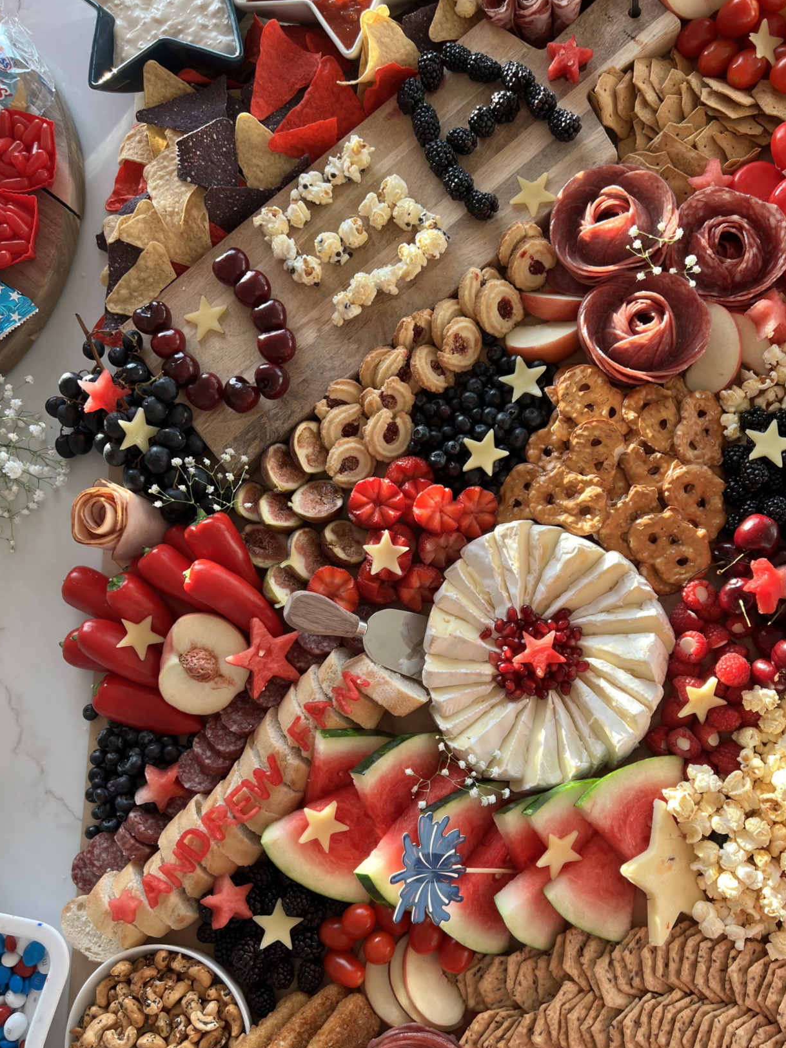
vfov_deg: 61.5
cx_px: 422
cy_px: 572
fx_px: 878
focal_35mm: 29
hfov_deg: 48.2
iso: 50
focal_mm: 5.7
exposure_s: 1/121
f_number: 1.5
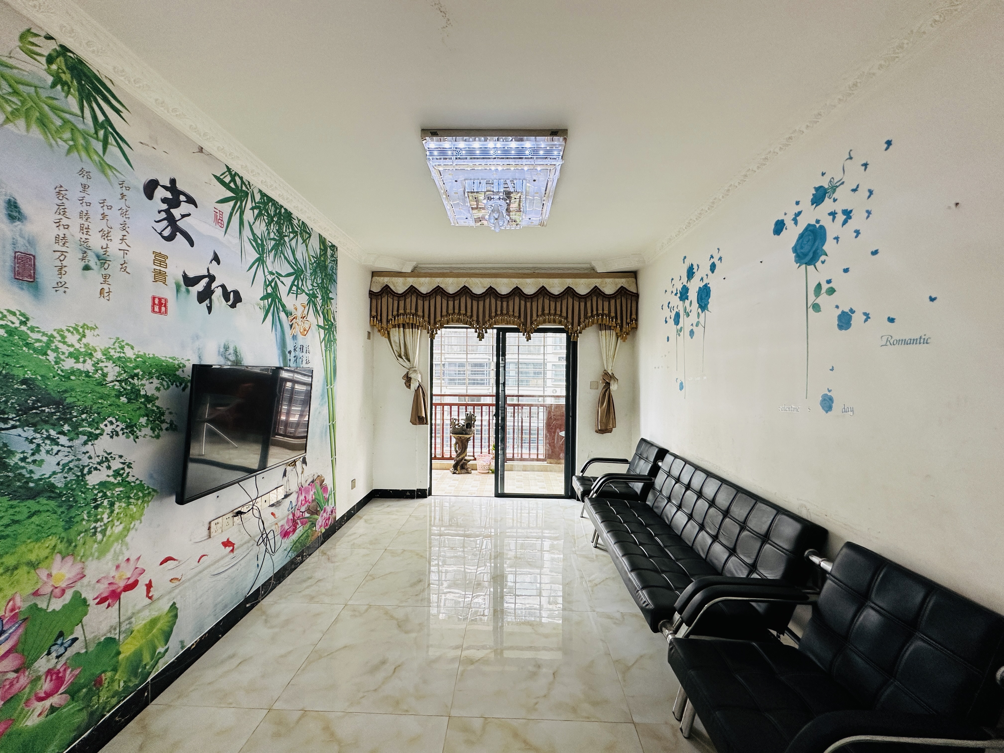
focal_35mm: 14
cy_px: 376
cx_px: 502
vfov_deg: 85.7
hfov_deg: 102.1
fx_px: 406
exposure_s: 1/99
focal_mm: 2.22
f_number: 2.2
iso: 125
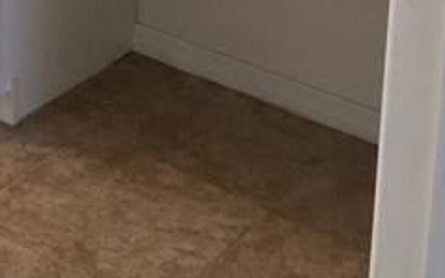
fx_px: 1201
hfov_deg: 19.8
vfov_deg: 11.7
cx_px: -77
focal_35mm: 99
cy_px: -304
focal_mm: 4.15
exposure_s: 1/30
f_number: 2.2
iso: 25
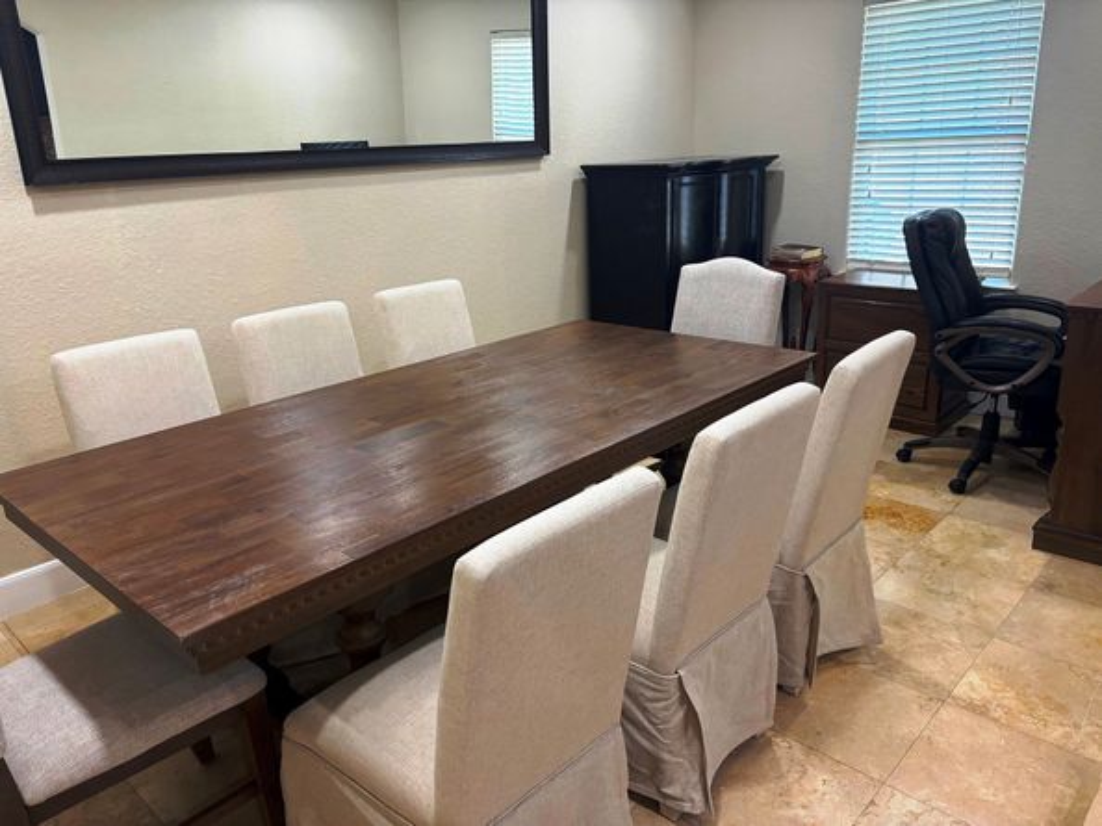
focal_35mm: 26
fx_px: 827
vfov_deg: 53.0
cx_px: 551
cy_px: 413
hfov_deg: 67.3
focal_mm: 5.96
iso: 200
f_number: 1.6
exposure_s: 1/120
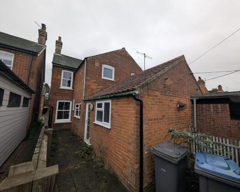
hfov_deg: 104.6
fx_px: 92
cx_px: 129
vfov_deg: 92.3
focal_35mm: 13
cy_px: 94
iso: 52
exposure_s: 1/585
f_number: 1.7
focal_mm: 2.02
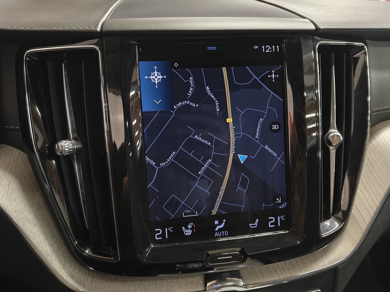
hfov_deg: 61.7
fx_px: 327
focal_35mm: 29
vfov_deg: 48.2
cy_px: 146
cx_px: 195
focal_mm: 5.59
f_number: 1.8
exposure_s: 1/33
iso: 1250
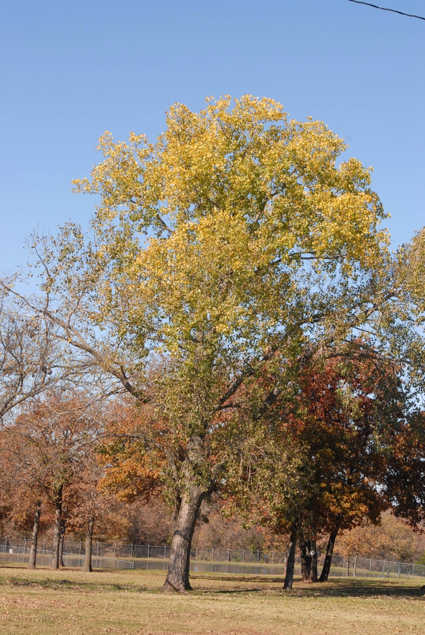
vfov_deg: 22.6
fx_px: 1590
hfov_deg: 15.2
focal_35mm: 90
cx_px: 212
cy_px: 318
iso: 400
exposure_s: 1/350
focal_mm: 60
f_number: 10
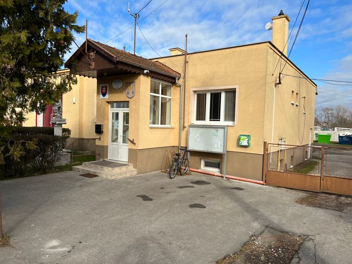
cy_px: 132
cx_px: 176
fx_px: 264
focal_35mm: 26
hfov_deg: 67.3
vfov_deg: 53.1
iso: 50
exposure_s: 1/3704
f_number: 1.5
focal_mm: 5.7
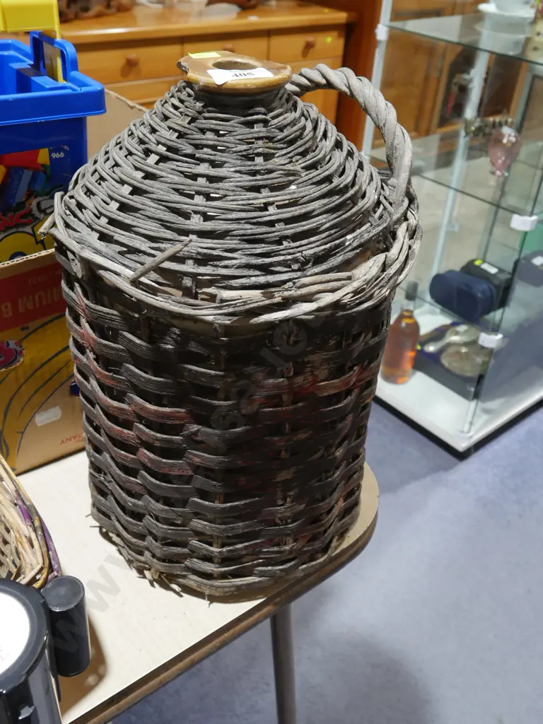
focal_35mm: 34
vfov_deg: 54.0
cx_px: 272
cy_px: 362
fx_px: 711
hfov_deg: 41.8
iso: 1000
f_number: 5.6
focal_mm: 17
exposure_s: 1/60
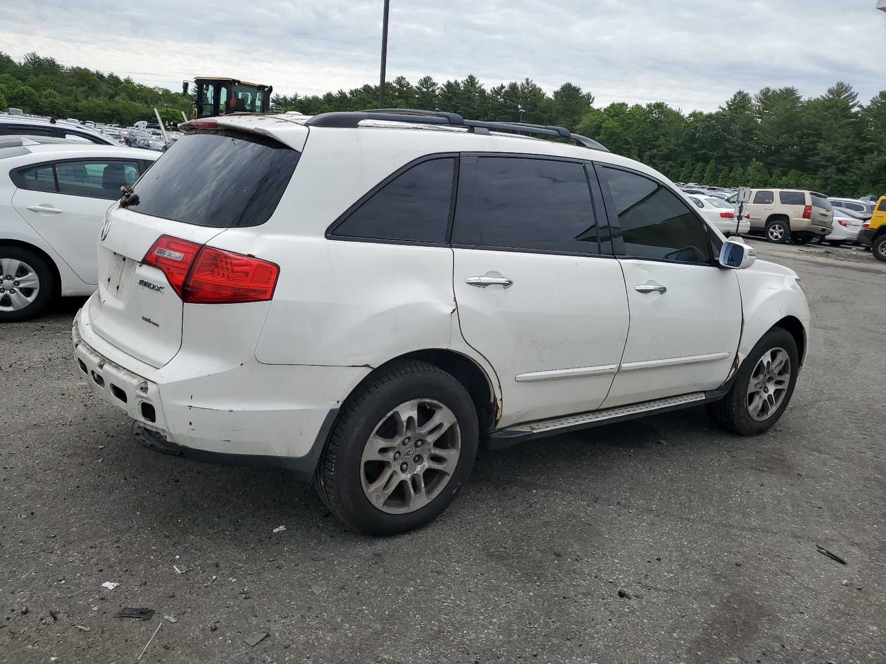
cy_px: 332
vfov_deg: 53.1
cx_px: 443
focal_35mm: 26
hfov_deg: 67.3
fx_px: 665
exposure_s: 1/3333
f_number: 1.5
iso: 50
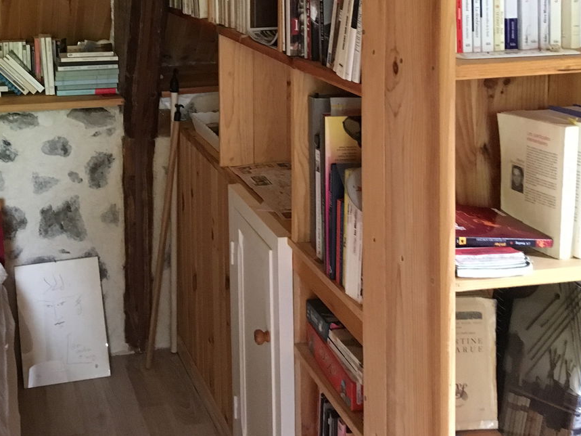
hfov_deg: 34.4
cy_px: 32
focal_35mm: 54
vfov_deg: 26.0
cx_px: 110
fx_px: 906
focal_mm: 4.15
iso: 250
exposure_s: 1/17
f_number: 2.2
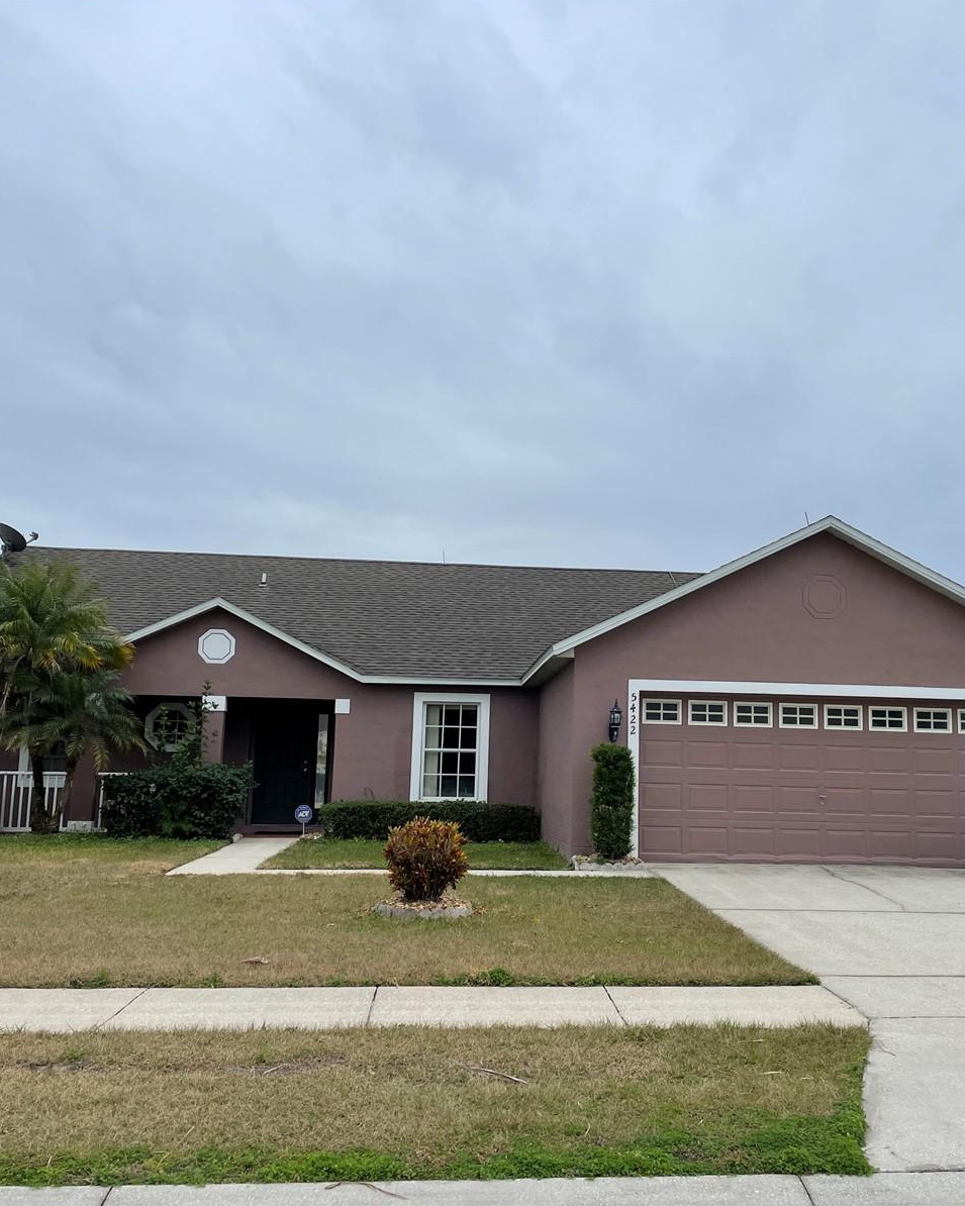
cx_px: 600
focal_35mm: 34
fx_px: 1214
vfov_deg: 52.8
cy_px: 601
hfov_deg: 43.0
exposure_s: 1/2257
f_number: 1.6
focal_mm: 4.2
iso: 32
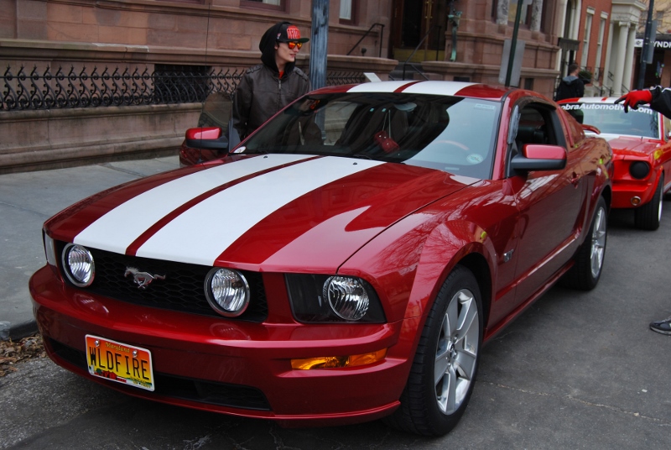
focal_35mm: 42
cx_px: 336
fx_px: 784
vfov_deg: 32.0
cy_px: 225
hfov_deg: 46.3
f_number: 8
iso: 200
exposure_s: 1/250
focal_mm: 28
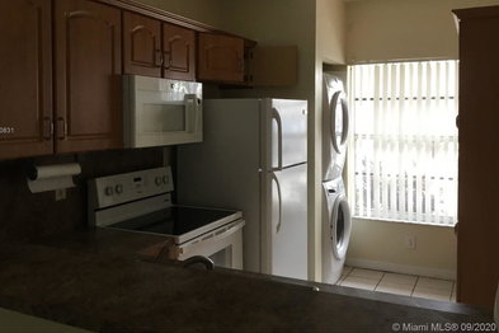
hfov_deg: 54.4
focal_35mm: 35
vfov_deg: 37.7
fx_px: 485
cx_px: 232
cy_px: 131
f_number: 2.4
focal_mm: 3.3
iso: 64
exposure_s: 1/30
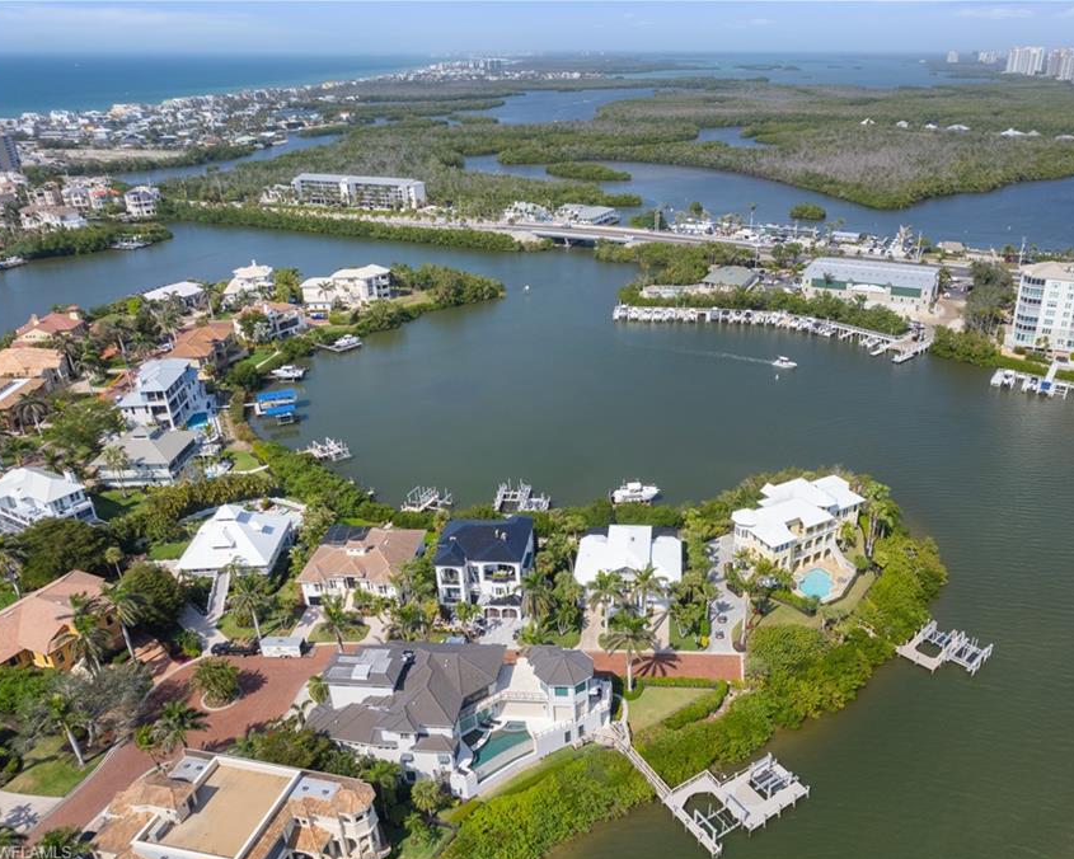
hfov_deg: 67.6
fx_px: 795
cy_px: 431
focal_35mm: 25
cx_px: 634
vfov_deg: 56.8
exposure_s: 1/2000
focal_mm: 8.38
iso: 100
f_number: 2.8
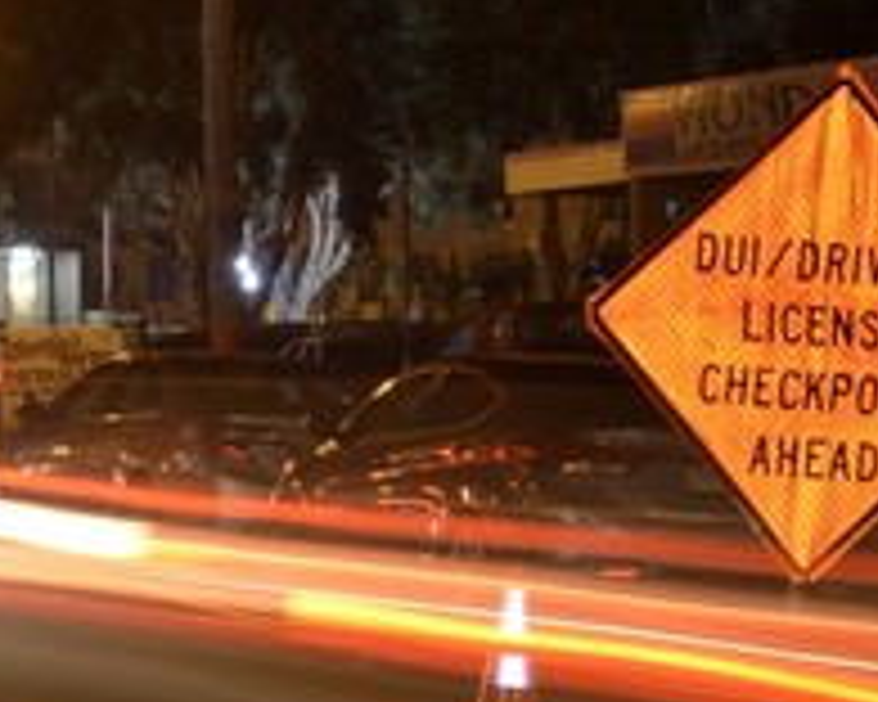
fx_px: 4158
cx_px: 77
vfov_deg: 9.7
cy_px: 335
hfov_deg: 12.0
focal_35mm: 160
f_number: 13
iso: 100
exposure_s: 15
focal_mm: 44
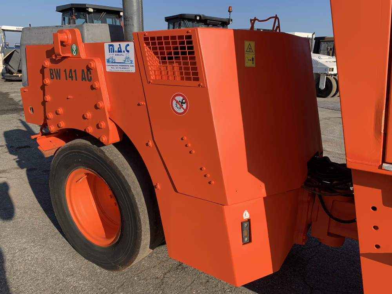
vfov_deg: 53.1
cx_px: 196
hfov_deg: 67.3
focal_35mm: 26
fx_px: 294
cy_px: 147
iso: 25
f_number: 1.8
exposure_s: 1/981
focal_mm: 4.25
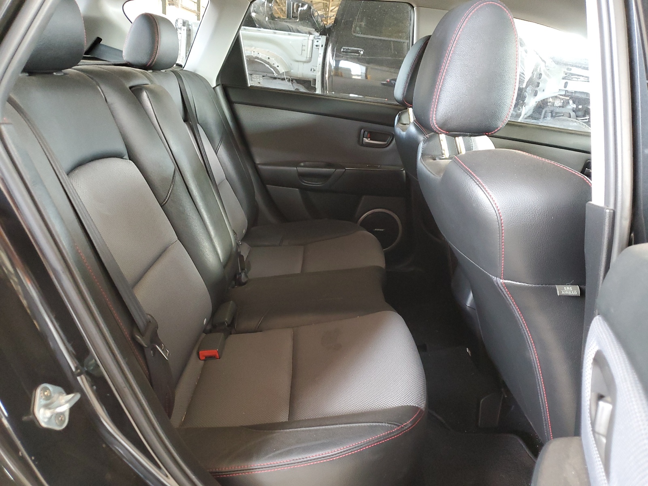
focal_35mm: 26
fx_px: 487
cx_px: 324
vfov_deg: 53.1
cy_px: 243
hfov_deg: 67.3
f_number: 1.5
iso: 287
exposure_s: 1/20
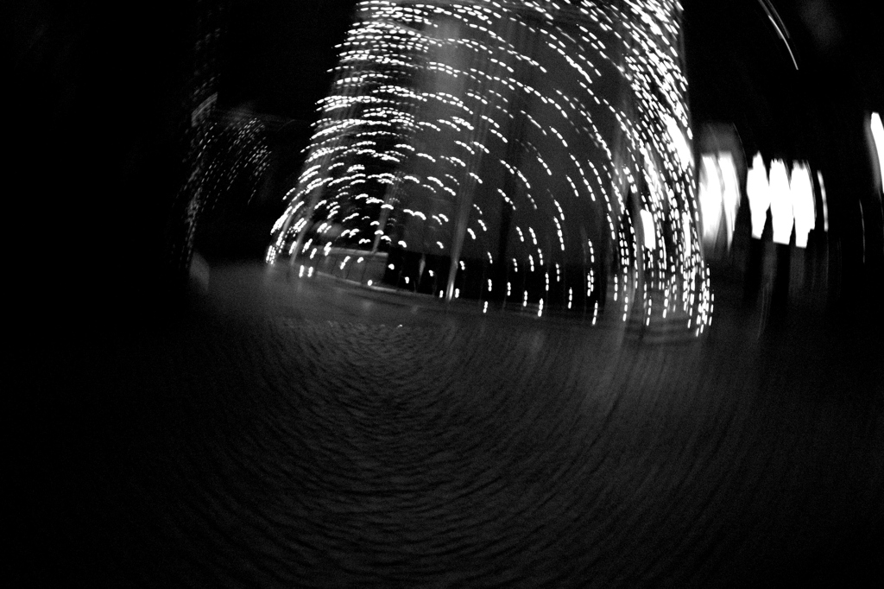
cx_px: 442
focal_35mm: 41
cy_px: 294
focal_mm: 24.2
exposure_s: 1/30
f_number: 2.8
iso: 800
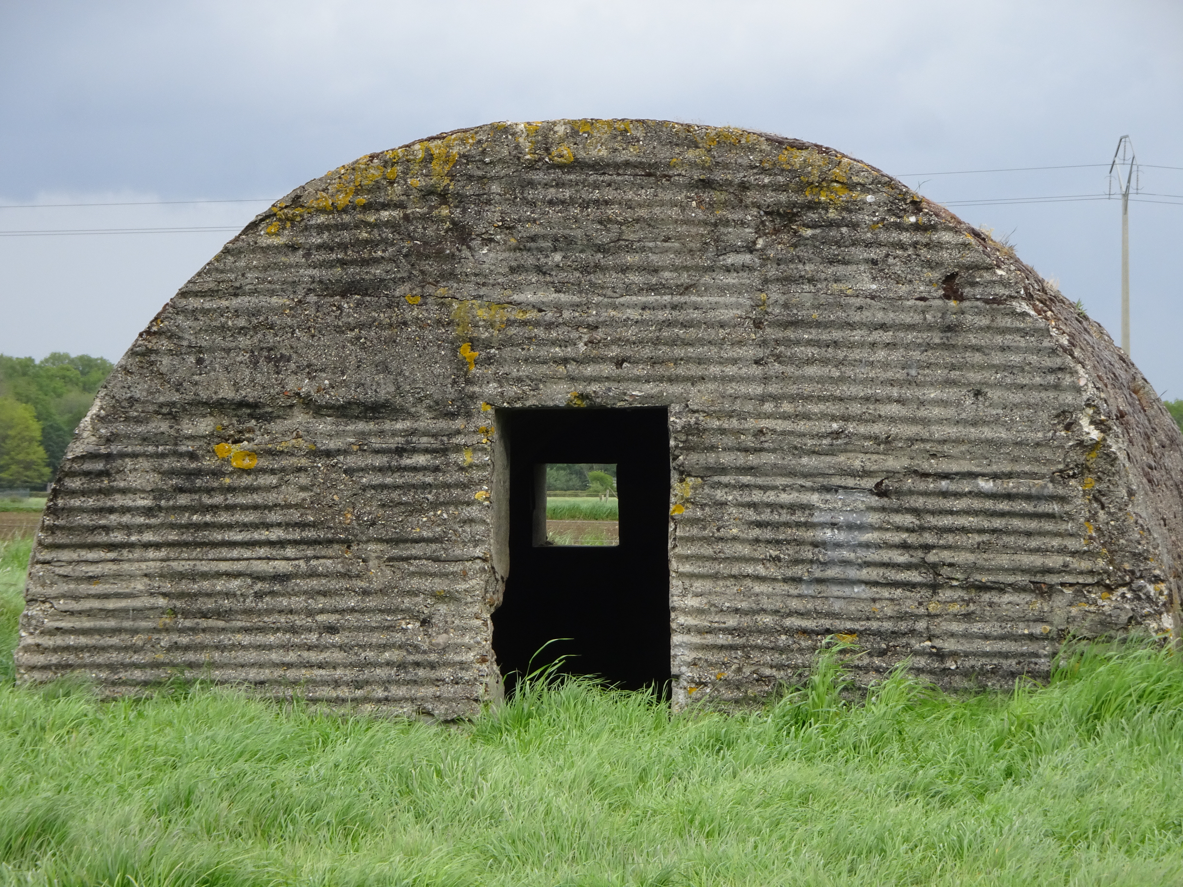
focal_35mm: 173
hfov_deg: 11.4
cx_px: 592
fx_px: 5912
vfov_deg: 8.6
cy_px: 444
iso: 125
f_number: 5.6
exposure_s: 1/200
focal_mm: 29.57
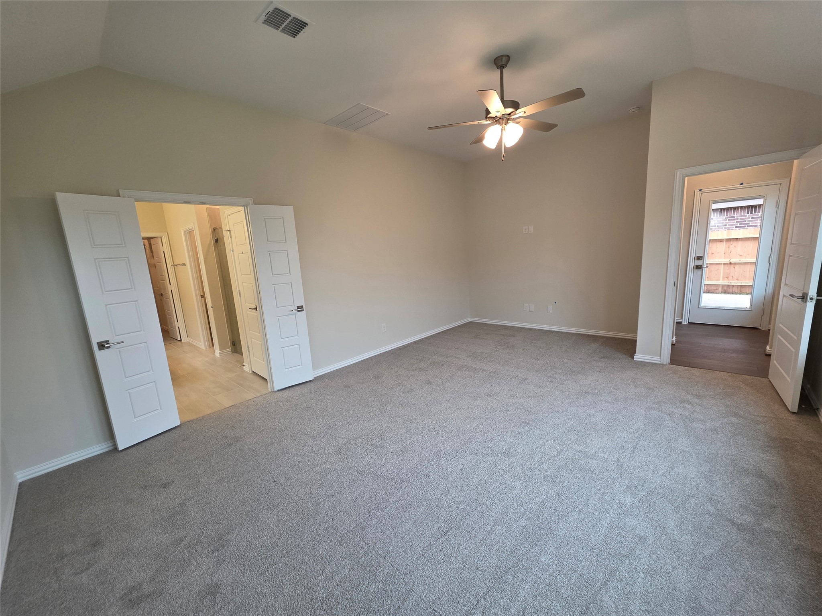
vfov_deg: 89.9
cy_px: 308
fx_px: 309
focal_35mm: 13
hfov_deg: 106.2
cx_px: 411
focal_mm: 2.2
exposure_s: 1/120
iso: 160
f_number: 1.9
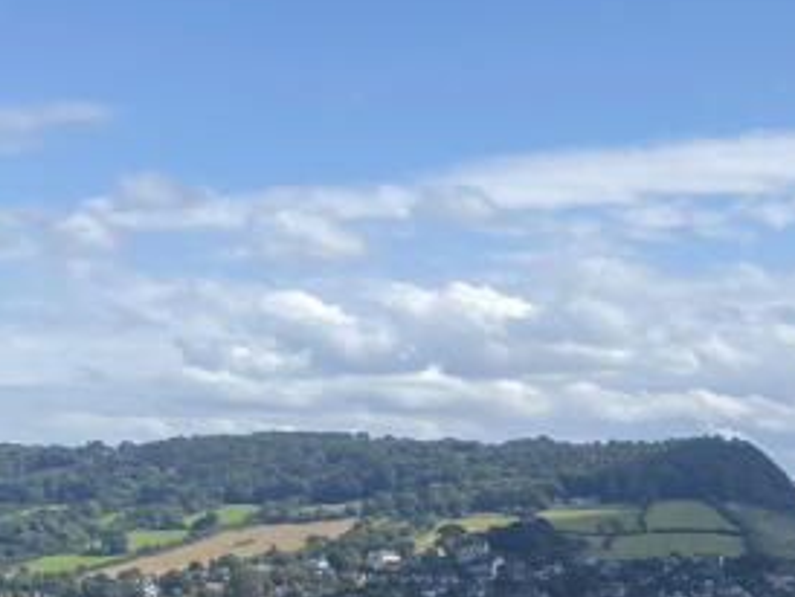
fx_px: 2230
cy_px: 835
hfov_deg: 19.5
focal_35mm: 97
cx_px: 833
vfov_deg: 14.5
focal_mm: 4.25
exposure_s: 1/3205
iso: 32
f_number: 1.8
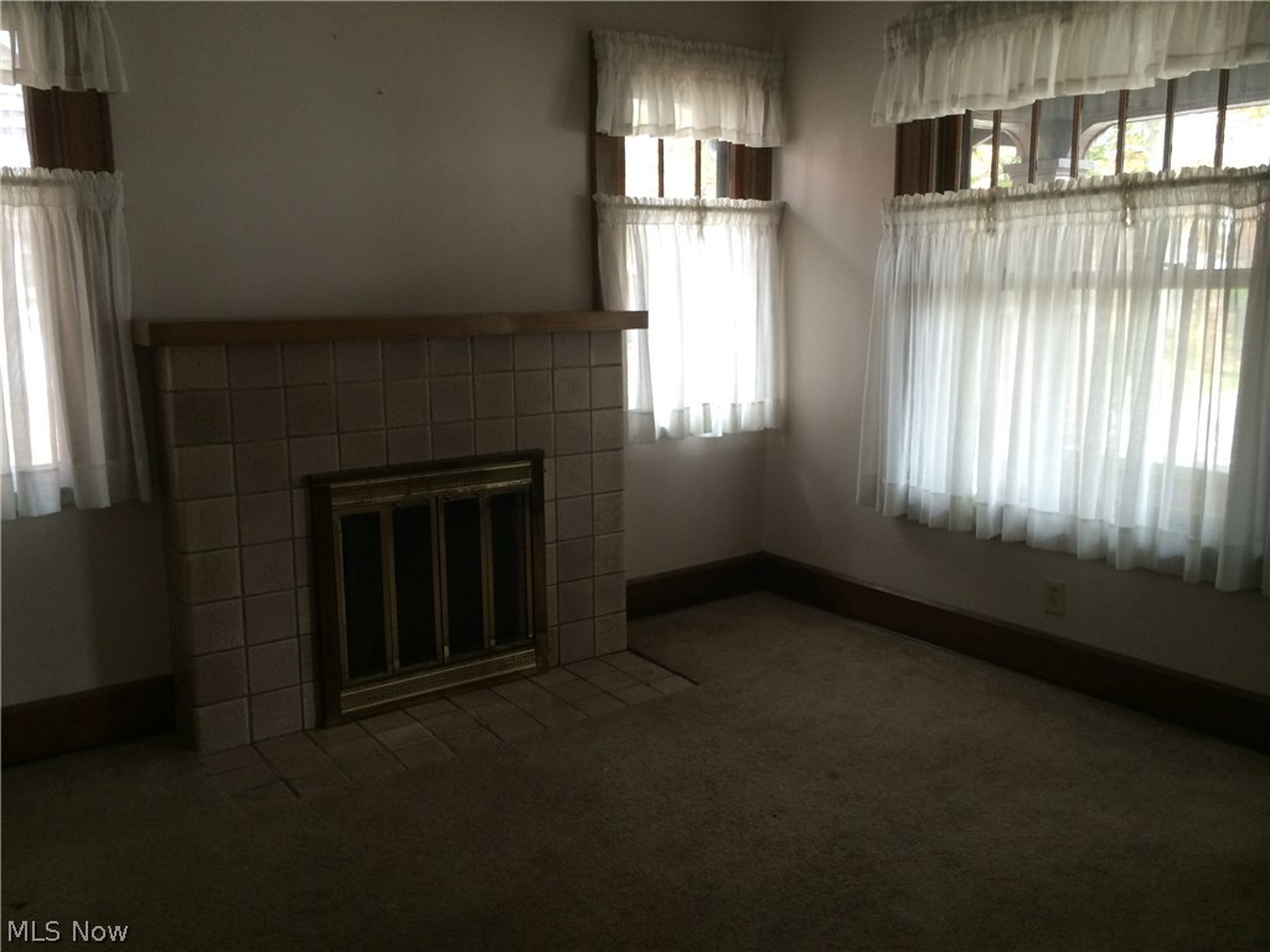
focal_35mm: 30
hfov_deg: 60.0
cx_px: 635
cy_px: 476
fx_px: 1101
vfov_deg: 46.8
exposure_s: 1/30
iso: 125
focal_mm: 4.12
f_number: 2.2
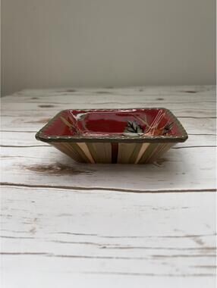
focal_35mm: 26
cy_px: 144
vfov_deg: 67.2
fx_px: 217
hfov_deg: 53.2
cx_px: 108
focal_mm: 5.7
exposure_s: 1/121
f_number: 1.5
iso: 100
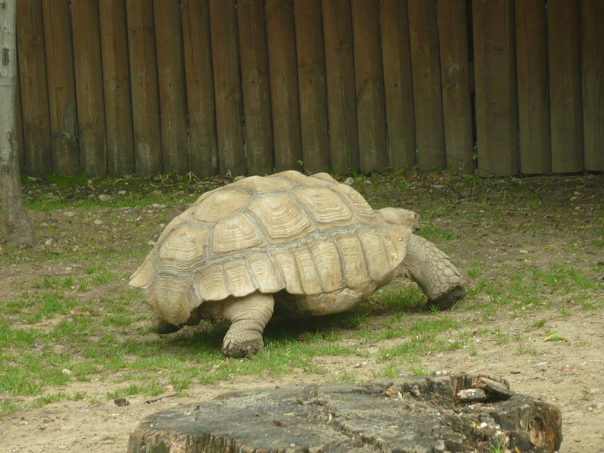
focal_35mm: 160
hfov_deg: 12.3
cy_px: 226
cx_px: 302
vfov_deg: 9.3
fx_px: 2792
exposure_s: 1/125
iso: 100
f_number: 5.1
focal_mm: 16.5
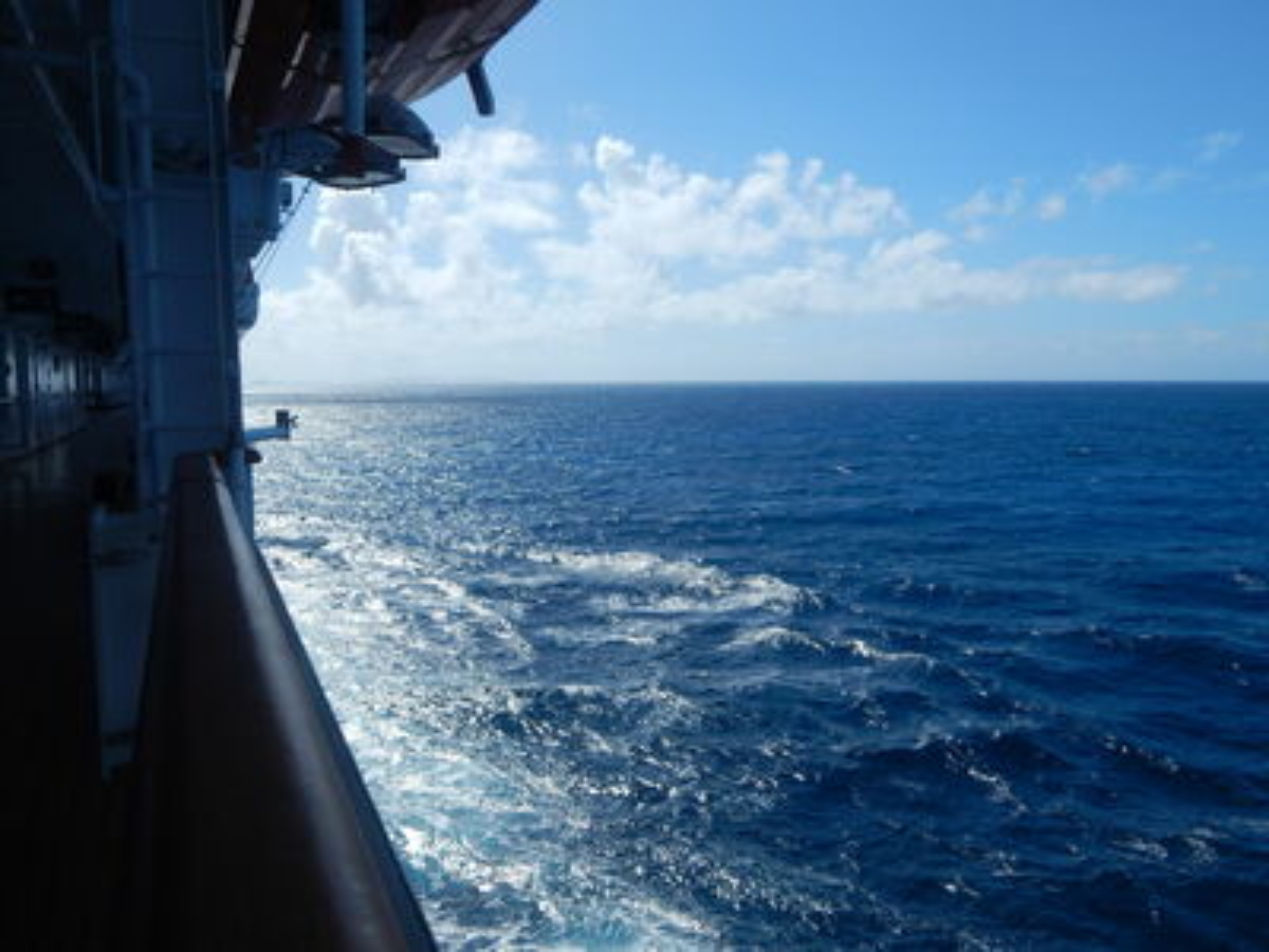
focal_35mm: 28
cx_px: 634
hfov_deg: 63.4
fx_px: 1026
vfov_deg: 49.7
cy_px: 476
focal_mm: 5.1
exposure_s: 1/800
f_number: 6.3
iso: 125
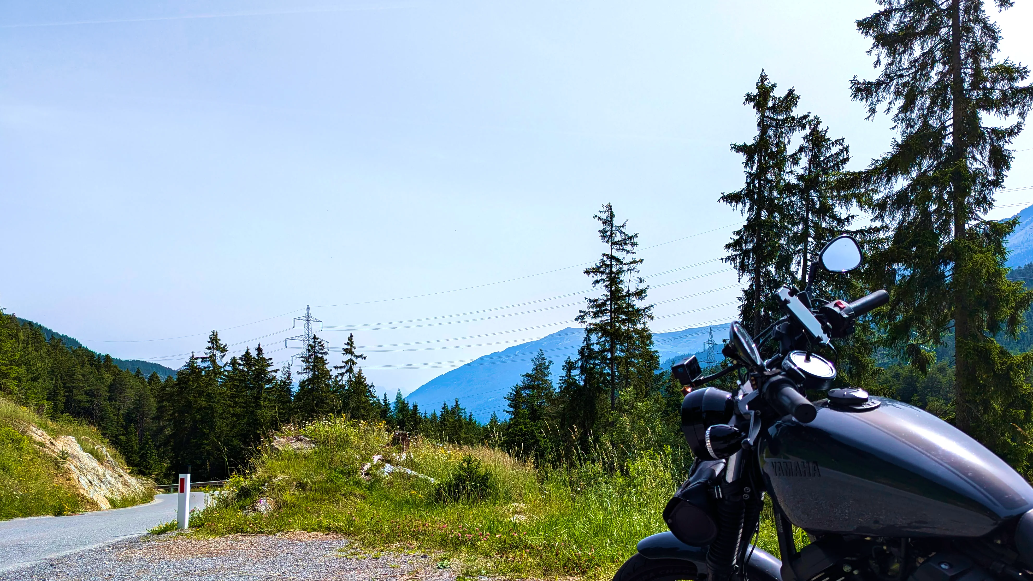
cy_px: 388
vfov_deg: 42.3
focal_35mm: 27
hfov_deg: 69.9
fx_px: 740
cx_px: 528
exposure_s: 1/2899
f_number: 1.85
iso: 47
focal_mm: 6.81
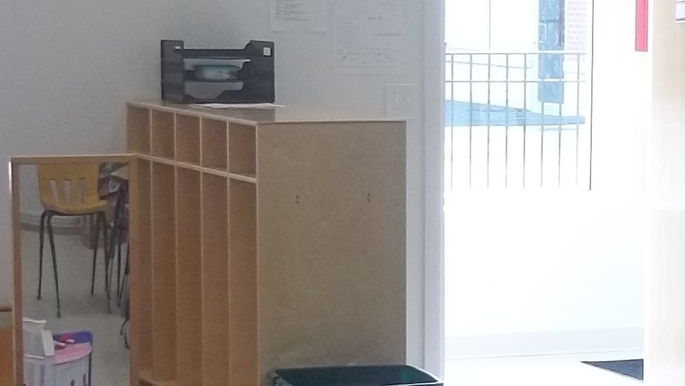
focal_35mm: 143
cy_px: 426
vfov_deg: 8.4
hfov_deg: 14.9
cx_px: 606
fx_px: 2598
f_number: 2.9
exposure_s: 1/100
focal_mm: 5.7
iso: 80
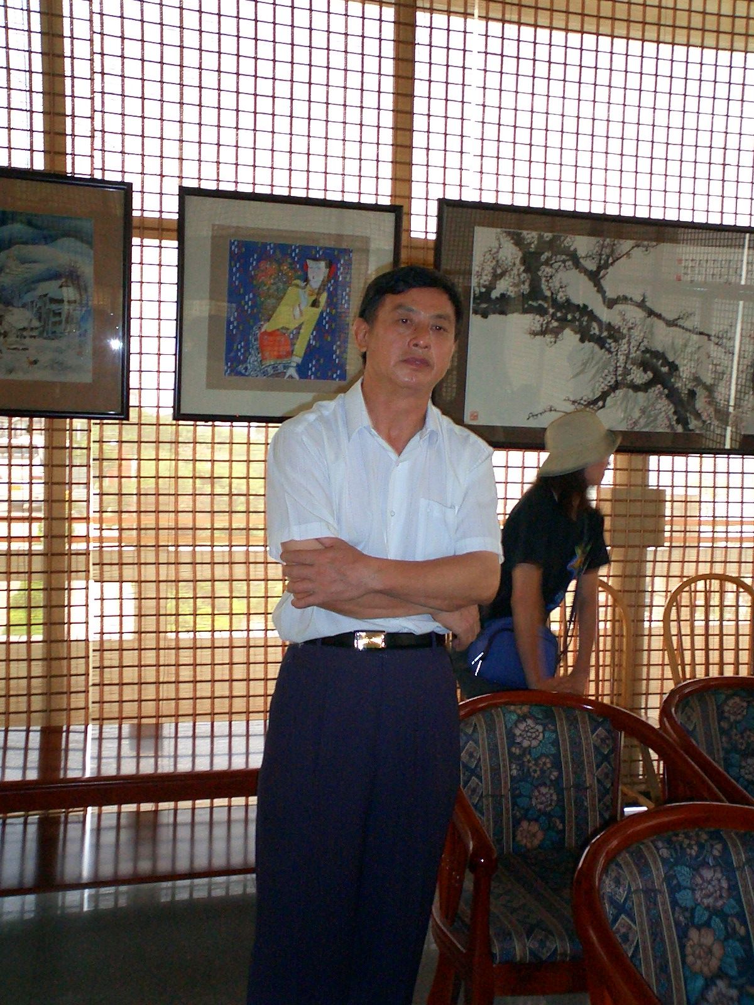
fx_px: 1075
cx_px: 377
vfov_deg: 50.1
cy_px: 502
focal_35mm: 37
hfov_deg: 38.7
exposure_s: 1/40
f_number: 3.5
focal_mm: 5.6
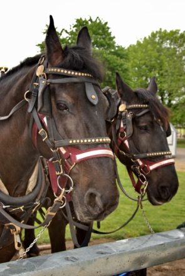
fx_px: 345
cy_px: 138
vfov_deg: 43.5
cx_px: 92
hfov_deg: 30.0
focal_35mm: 45
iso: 200
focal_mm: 30
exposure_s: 1/60
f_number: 5
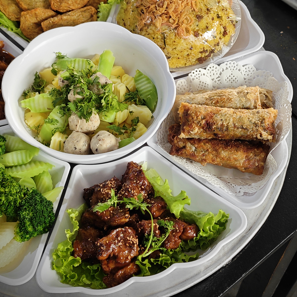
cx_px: 148
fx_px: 573
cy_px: 118
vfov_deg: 29.0
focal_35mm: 59
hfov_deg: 29.1
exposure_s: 1/66.4
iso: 250
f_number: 0.95
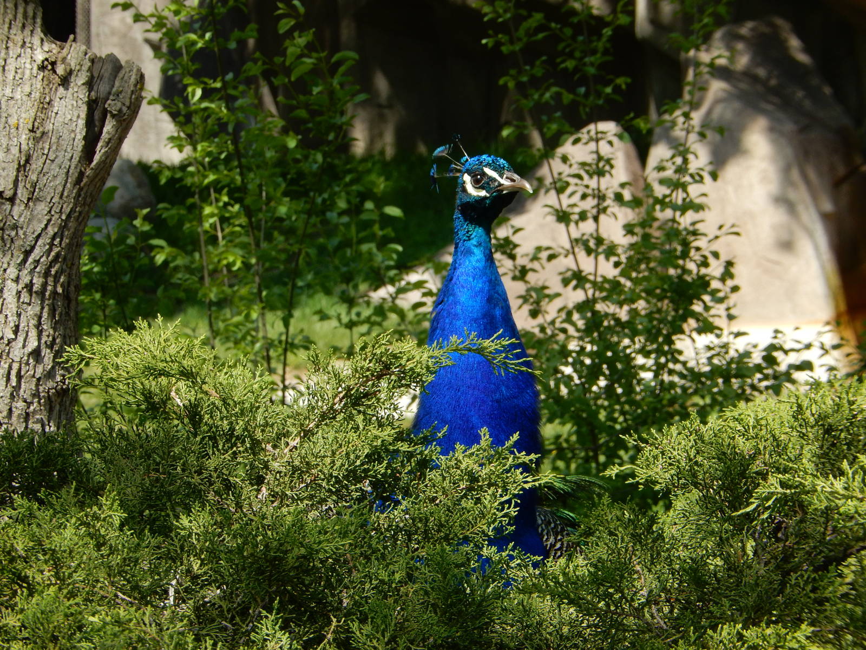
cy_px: 325
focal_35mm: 185
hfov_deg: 10.7
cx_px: 433
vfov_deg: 8.0
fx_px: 4628
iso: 125
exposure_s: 1/320
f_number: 5.7
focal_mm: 33.3
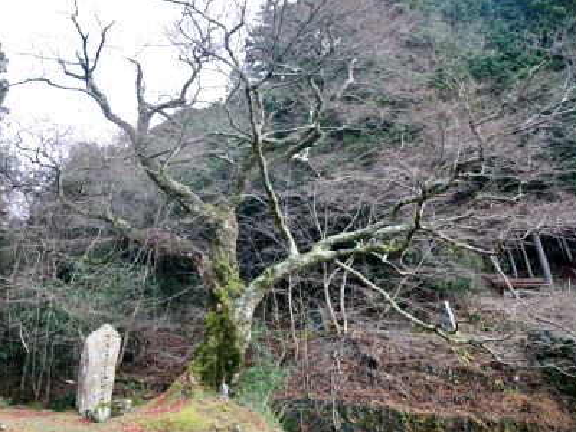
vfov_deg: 61.1
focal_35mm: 22
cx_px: 258
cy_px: 217
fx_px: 366
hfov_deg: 76.2
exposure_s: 1/200
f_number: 7.1
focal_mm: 20
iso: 1250
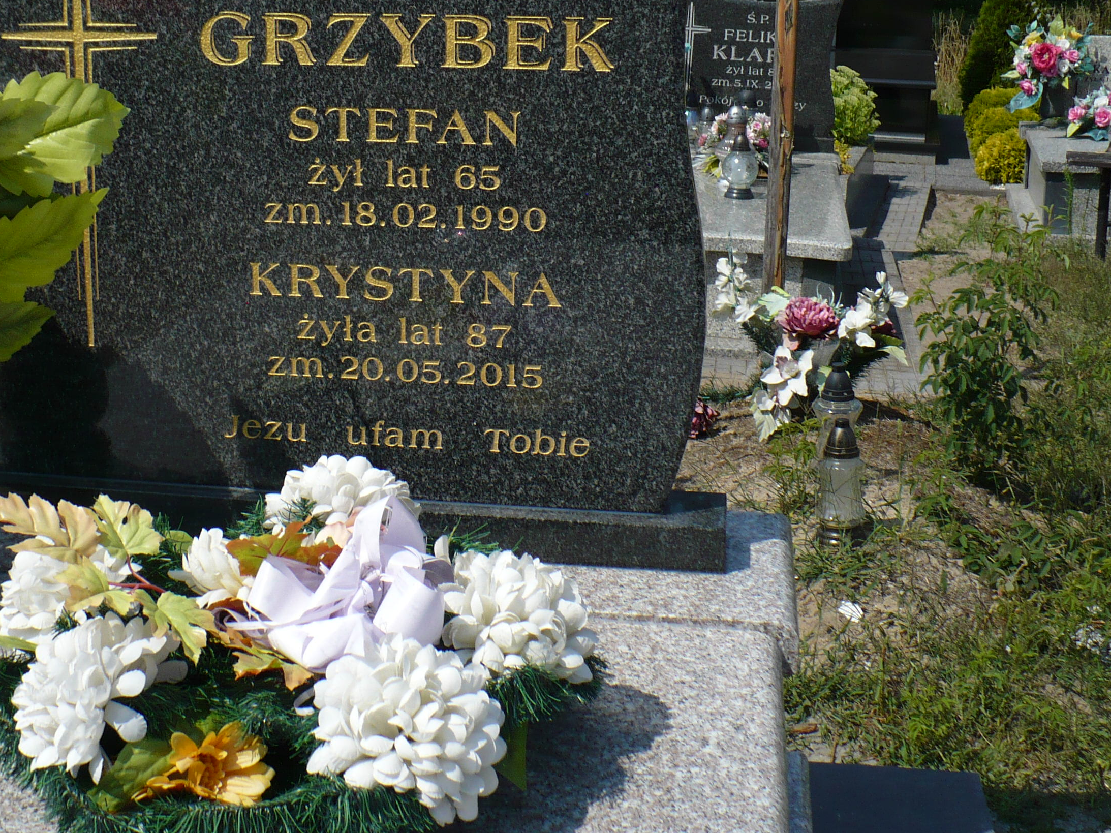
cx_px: 458
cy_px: 399
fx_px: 1669
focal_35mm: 52
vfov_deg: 28.0
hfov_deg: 36.7
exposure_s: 1/320
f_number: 8
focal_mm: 6.1
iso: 100
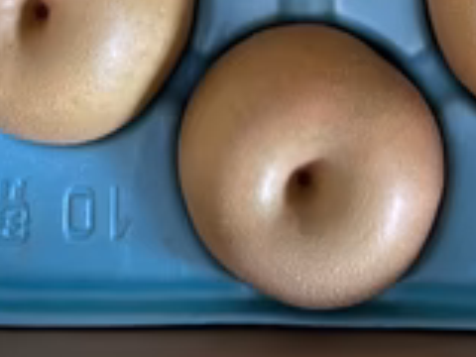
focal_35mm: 65
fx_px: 894
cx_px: 295
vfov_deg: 19.1
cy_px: -217
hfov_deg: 29.7
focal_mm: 4.25
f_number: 1.8
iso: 500
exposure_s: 1/10
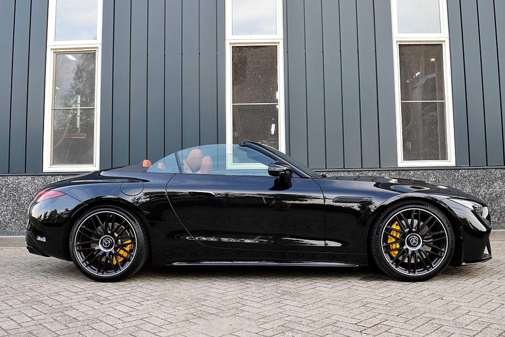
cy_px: 168
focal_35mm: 33
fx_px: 463
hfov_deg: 57.2
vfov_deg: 40.0
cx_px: 252
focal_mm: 22
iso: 560
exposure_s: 1/60
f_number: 8
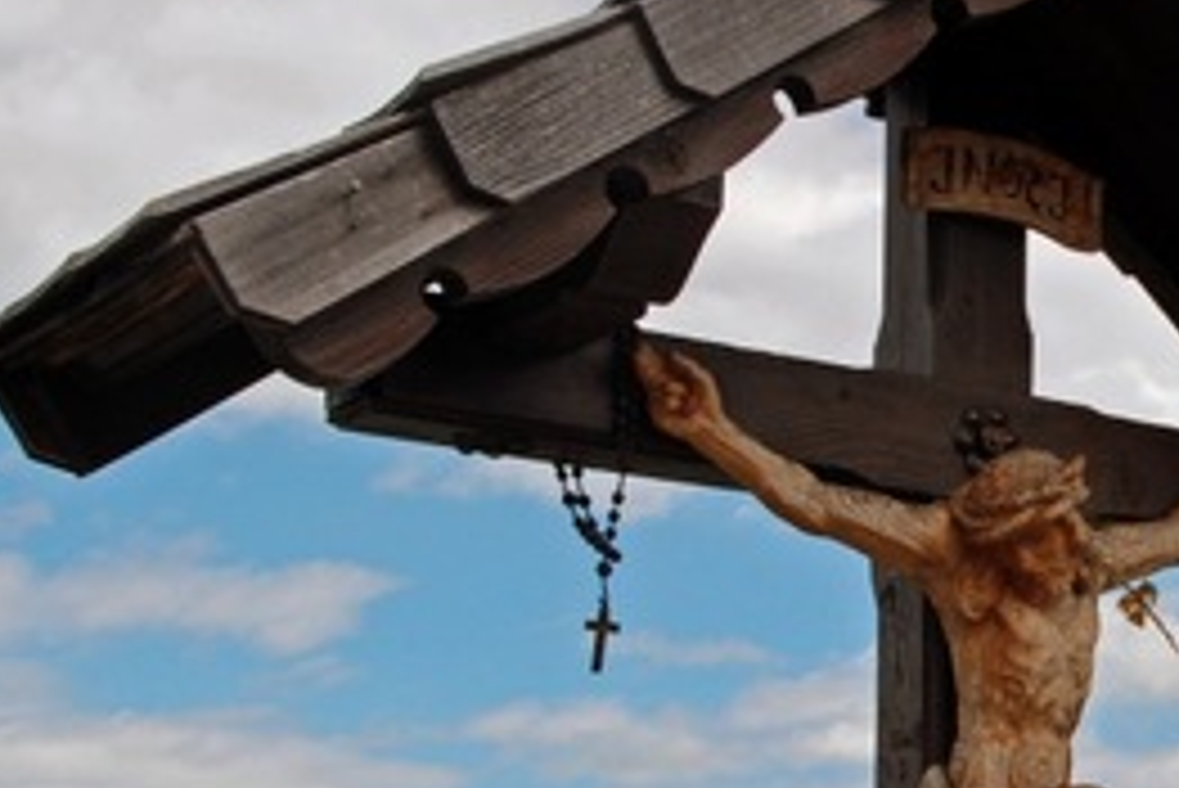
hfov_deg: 20.3
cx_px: 1120
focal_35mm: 98
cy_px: 500
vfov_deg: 14.0
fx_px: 3211
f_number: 11
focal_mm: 26
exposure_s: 1/125
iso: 160
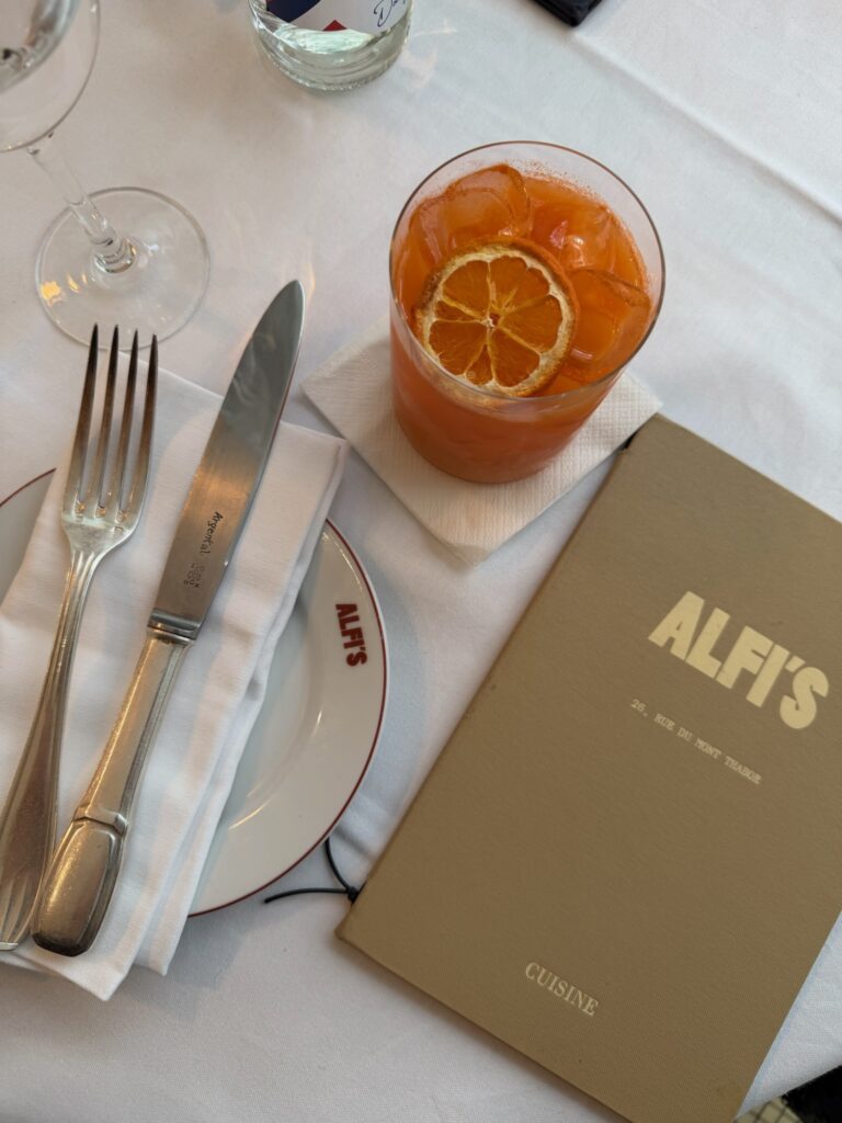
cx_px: 421
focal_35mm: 24
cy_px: 562
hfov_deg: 56.8
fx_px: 778
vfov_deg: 71.6
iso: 100
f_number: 1.78
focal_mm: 6.76
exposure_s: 1/100
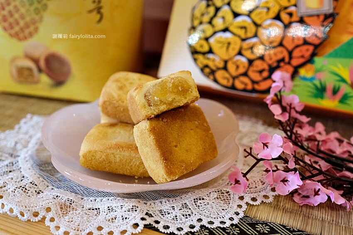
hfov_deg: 54.5
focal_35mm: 35
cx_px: 176
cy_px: 118
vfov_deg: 37.8
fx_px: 343
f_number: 3.6
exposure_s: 1/75
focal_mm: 23
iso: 1600
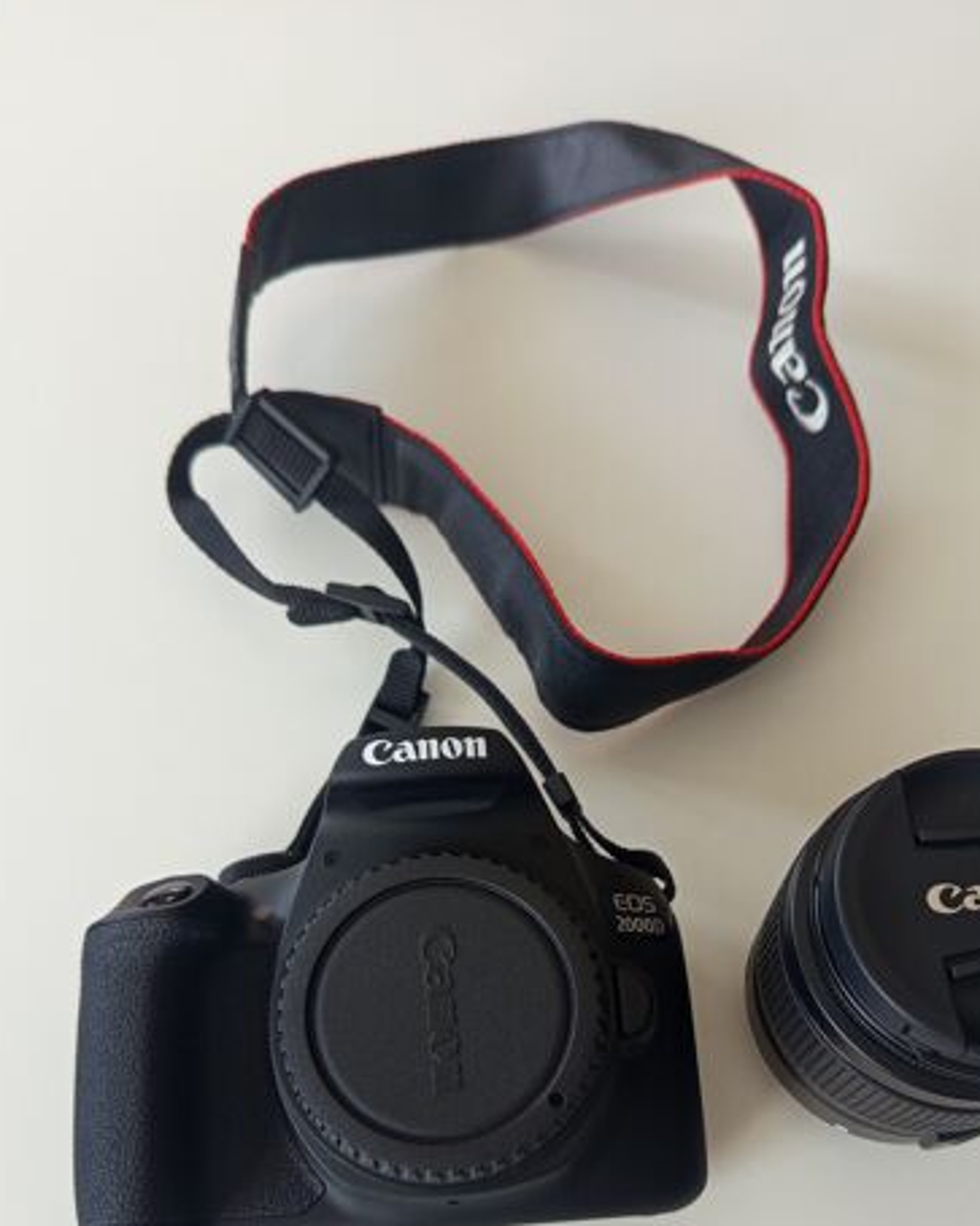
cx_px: 545
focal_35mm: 33
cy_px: 837
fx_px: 1197
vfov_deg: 53.0
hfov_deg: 44.5
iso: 186
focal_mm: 5.24
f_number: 1.7
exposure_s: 1/50
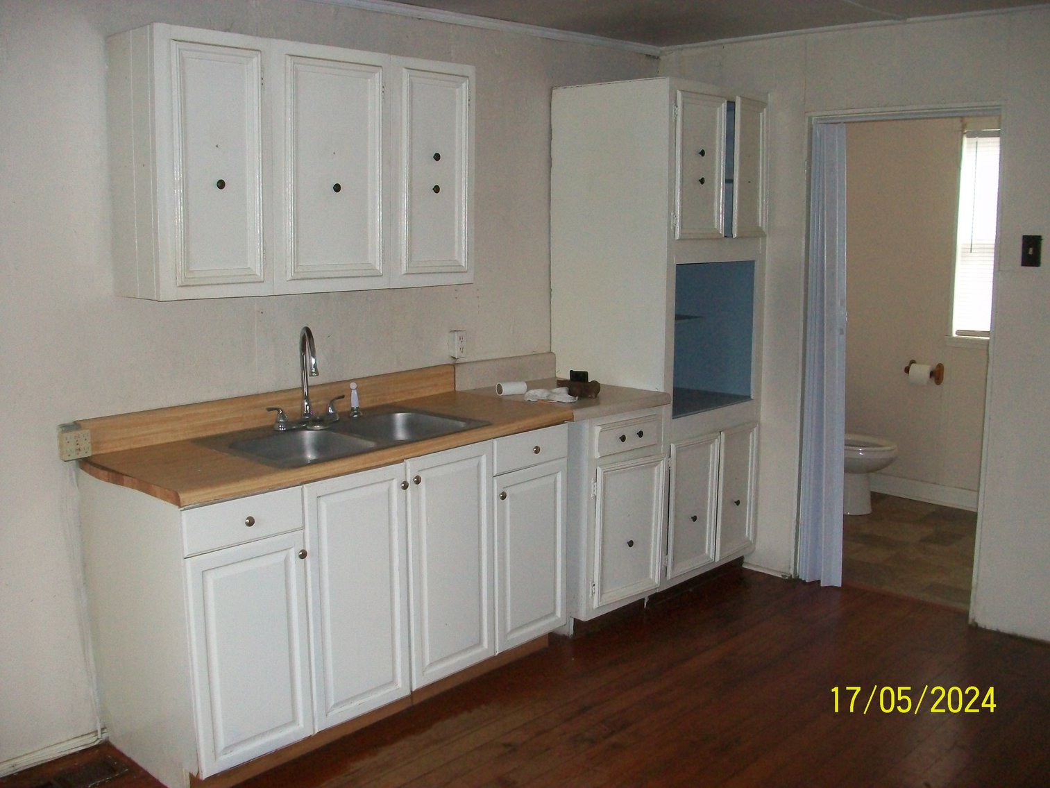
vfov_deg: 41.8
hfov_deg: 54.0
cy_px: 394
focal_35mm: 34
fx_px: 1031
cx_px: 525
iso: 200
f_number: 2.8
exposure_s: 1/125
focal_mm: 5.7
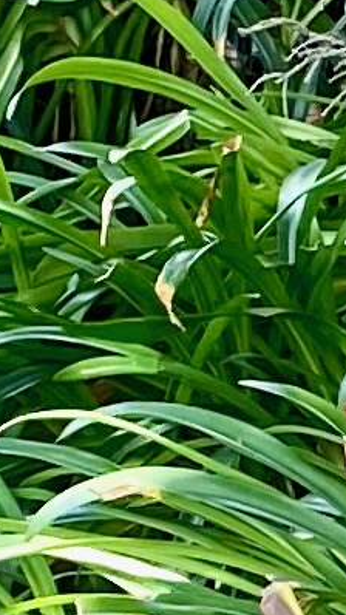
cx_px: 1945
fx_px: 4679
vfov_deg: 7.3
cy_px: 1128
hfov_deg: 3.7
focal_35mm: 287
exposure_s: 1/121
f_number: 1.8
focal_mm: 4.25
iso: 40
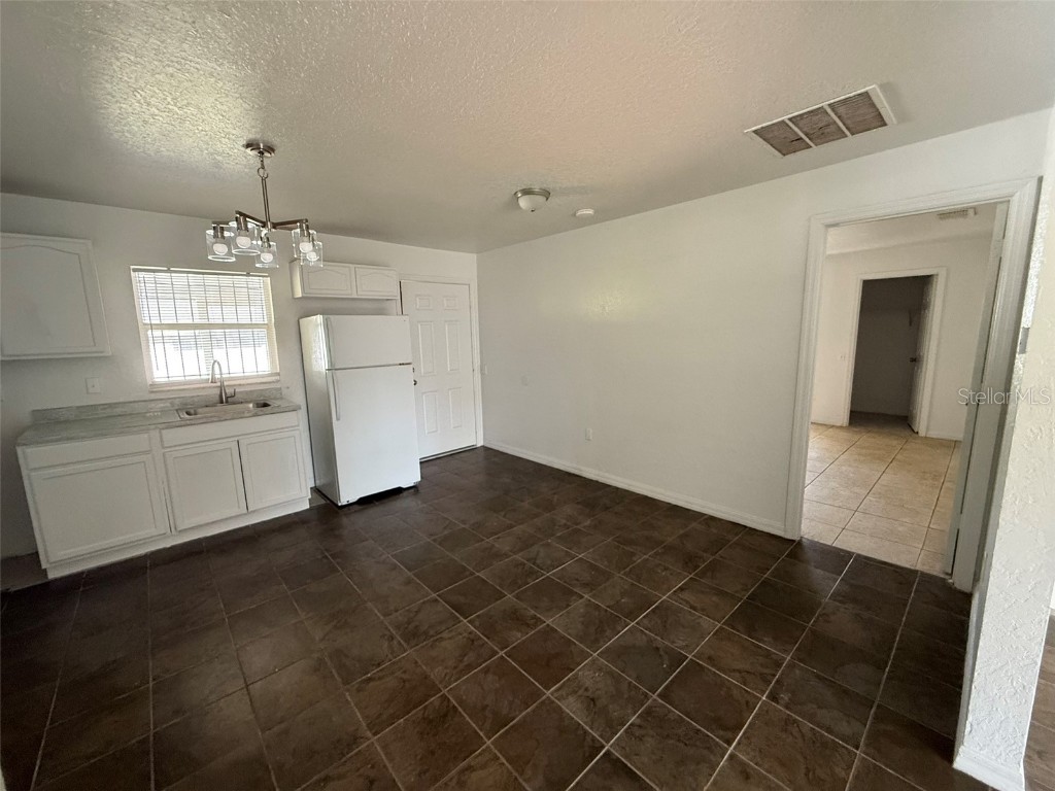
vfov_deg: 85.7
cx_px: 528
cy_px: 396
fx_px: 427
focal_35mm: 14
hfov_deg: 102.1
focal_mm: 2.22
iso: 500
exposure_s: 1/60
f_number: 2.2
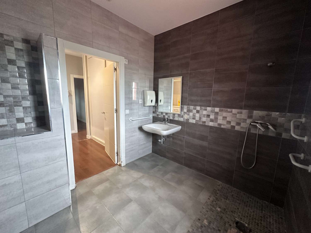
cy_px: 116
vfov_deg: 85.7
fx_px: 126
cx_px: 156
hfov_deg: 102.1
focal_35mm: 14
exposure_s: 1/50
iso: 400
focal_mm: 2.22
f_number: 2.2
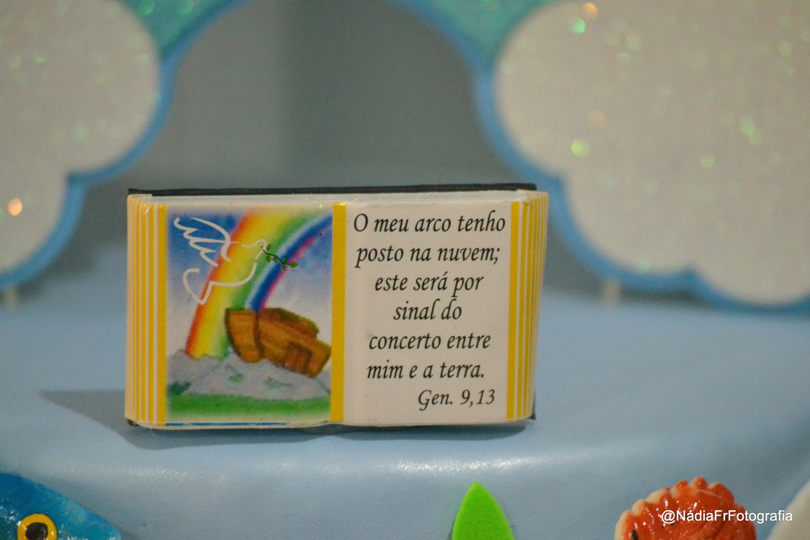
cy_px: 270
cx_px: 405
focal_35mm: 262
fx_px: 5906
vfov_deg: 5.2
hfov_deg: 7.8
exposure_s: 1/80
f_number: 5.3
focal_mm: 175
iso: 3200
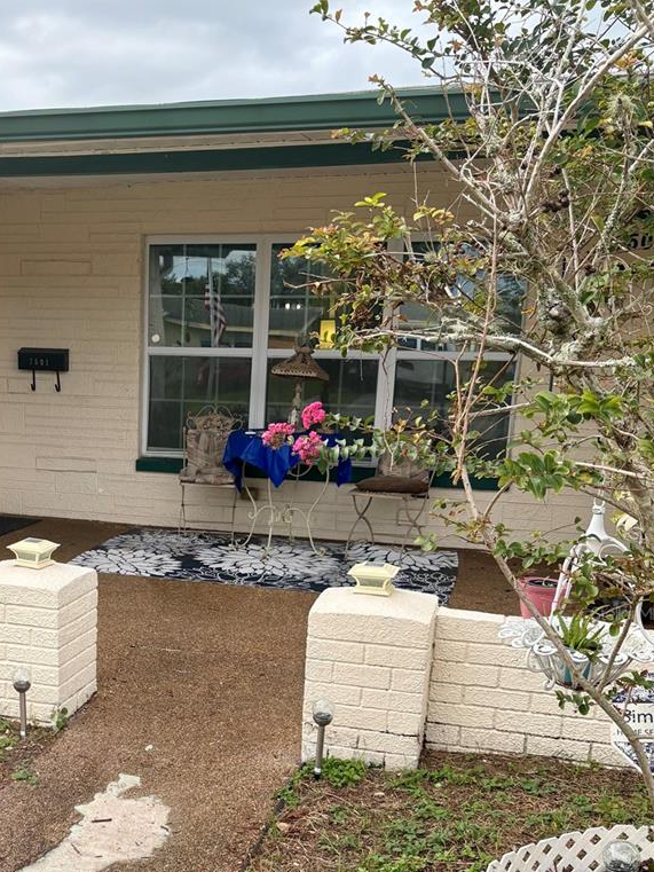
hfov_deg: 34.3
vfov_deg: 44.8
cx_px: 157
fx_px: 1033
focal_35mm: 41
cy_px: 613
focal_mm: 5.96
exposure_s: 1/133
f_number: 1.6
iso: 40
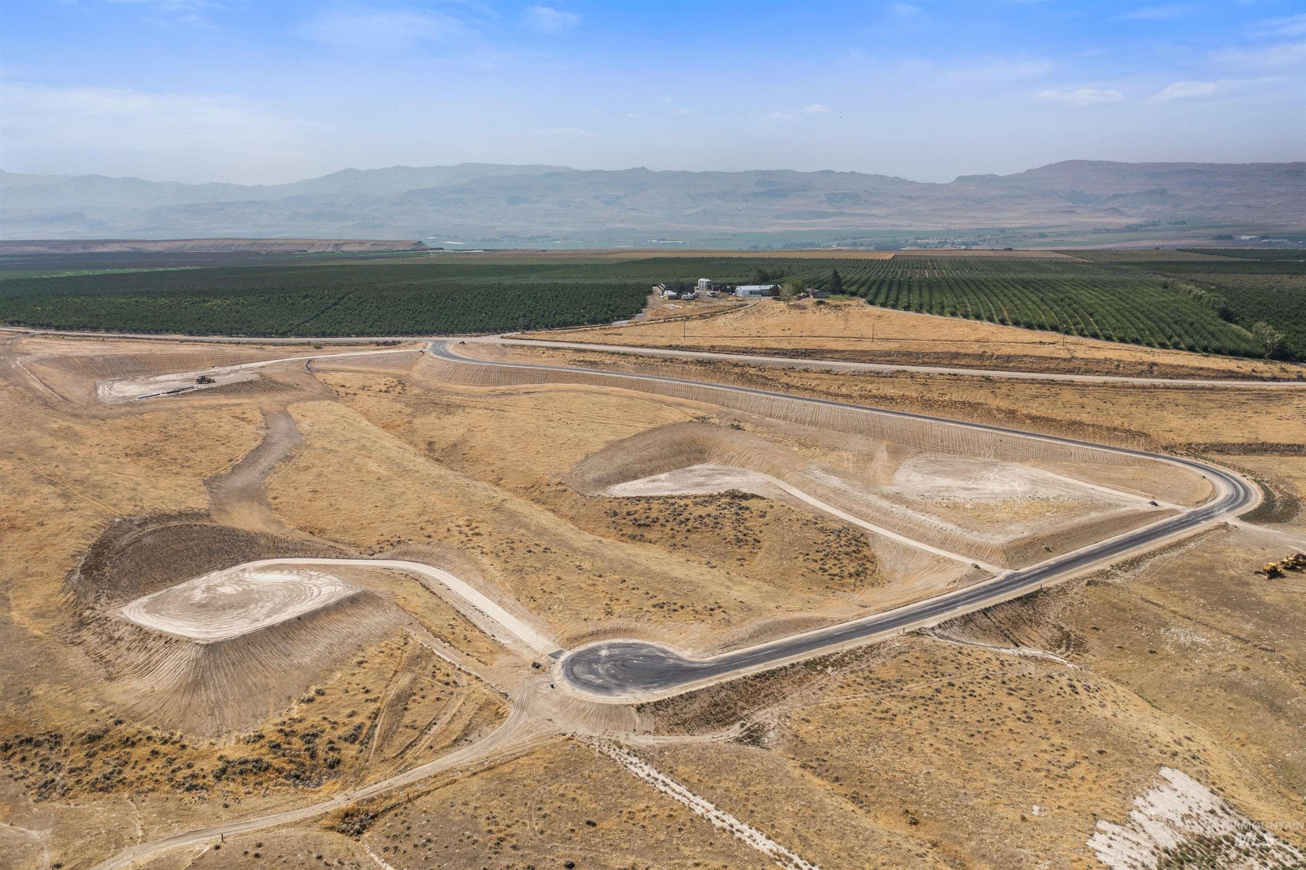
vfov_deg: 46.4
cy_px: 435
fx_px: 1016
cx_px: 653
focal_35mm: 28
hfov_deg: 65.5
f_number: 2.8
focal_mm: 10.26
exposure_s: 1/4000
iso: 100
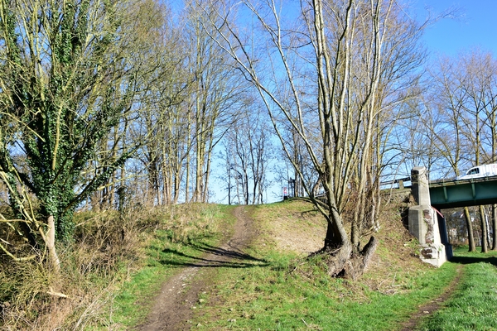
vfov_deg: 40.0
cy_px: 166
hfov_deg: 57.2
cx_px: 248
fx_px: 456
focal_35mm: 33
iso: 200
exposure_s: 1/125
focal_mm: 22
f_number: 11
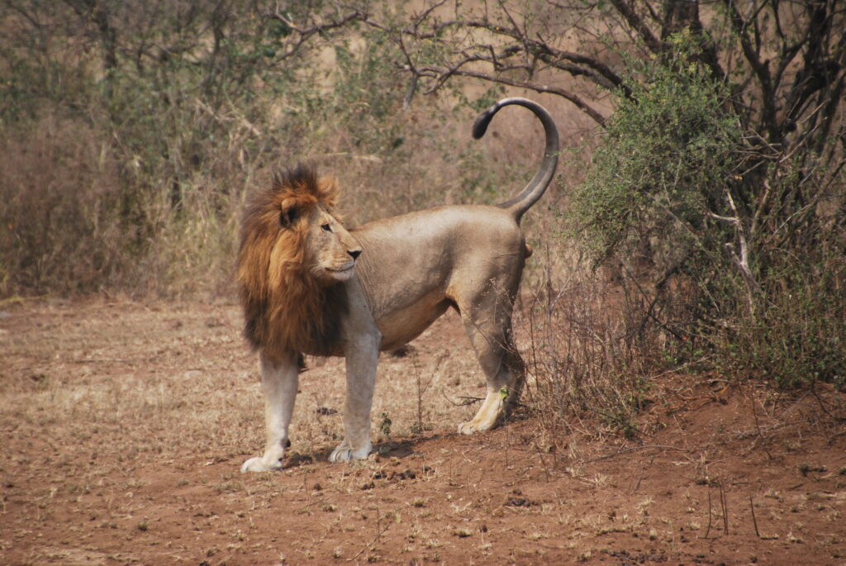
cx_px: 423
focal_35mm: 405
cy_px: 283
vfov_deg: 3.4
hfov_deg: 5.1
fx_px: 9527
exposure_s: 1/500
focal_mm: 270
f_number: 6.3
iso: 200
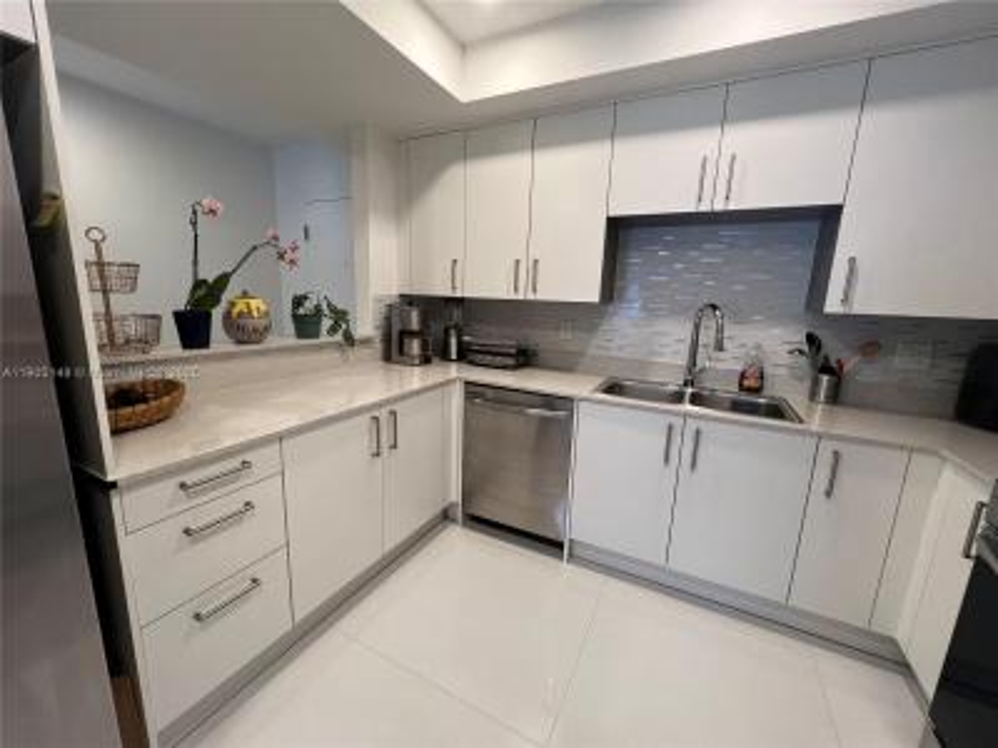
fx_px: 375
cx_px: 499
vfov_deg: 89.9
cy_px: 374
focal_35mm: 13
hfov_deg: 106.2
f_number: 1.8
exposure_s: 1/120
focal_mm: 1.57
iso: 200
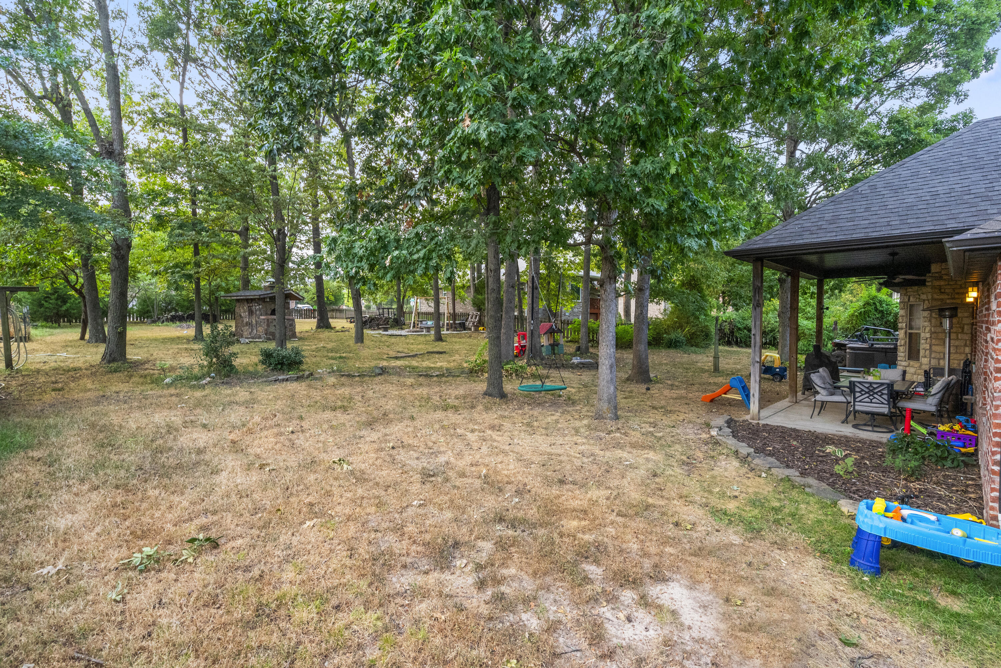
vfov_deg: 73.7
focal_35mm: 16
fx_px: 445
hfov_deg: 96.7
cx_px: 500
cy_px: 334
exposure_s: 1/100
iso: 2000
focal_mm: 16
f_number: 9
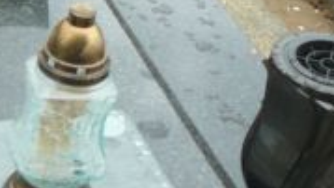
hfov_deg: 15.4
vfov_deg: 8.8
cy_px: -48
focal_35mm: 136
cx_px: -13
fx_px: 1205
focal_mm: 5.2
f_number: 2.8
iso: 80
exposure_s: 1/250
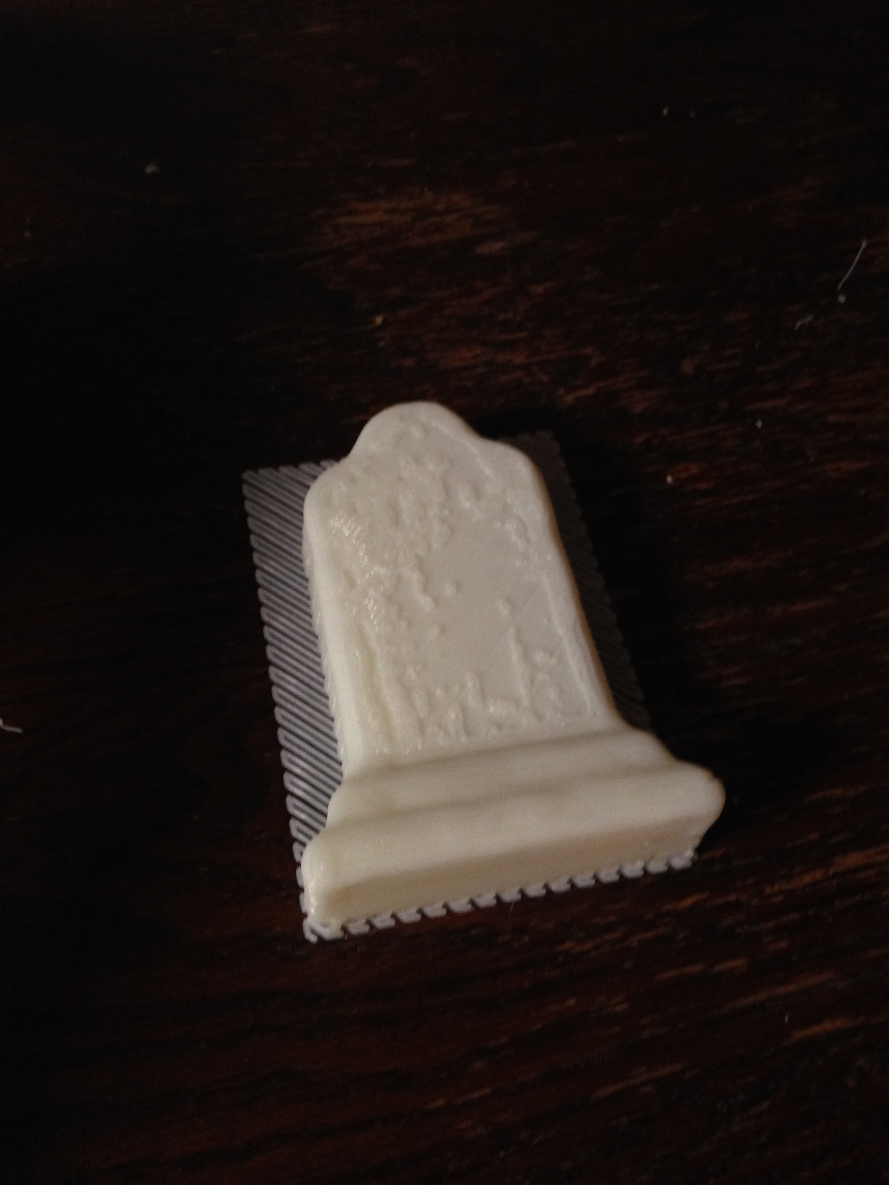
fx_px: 1130
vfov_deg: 55.4
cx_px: 444
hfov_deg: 42.9
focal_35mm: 33
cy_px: 592
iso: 250
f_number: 2.4
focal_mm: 4.12
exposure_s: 1/20
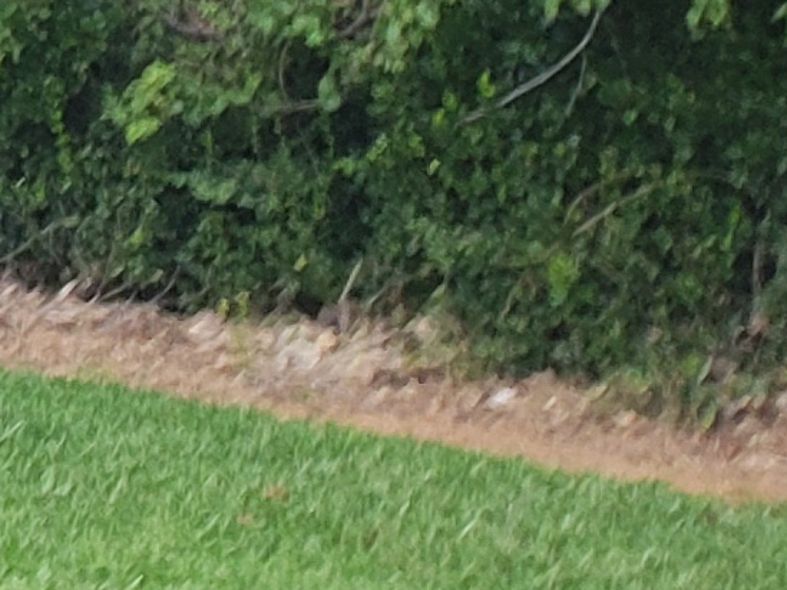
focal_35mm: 191
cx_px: -1970
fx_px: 4343
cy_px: -845
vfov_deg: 7.3
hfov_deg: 8.0
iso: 80
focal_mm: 4.3
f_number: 2.4
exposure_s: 1/120
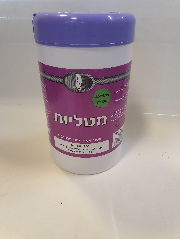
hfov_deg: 53.1
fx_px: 180
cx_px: 90
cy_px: 120
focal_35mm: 26
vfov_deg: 67.3
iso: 125
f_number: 2.4
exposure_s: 1/100
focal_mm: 4.3
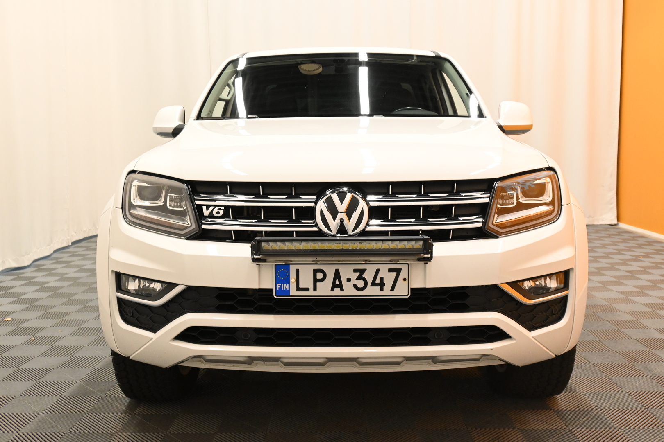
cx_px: 332
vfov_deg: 39.1
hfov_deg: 56.1
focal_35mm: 34
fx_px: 622
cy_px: 221
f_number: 7.1
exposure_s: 1/40
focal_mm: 22.5
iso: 1800
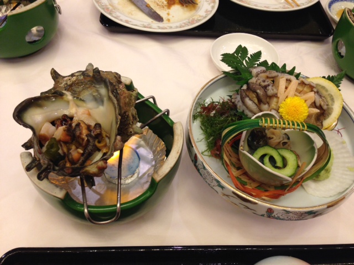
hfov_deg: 55.4
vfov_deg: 42.9
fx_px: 337
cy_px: 132
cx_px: 177
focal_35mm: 33
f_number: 2.4
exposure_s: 1/20
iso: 80
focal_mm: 4.12
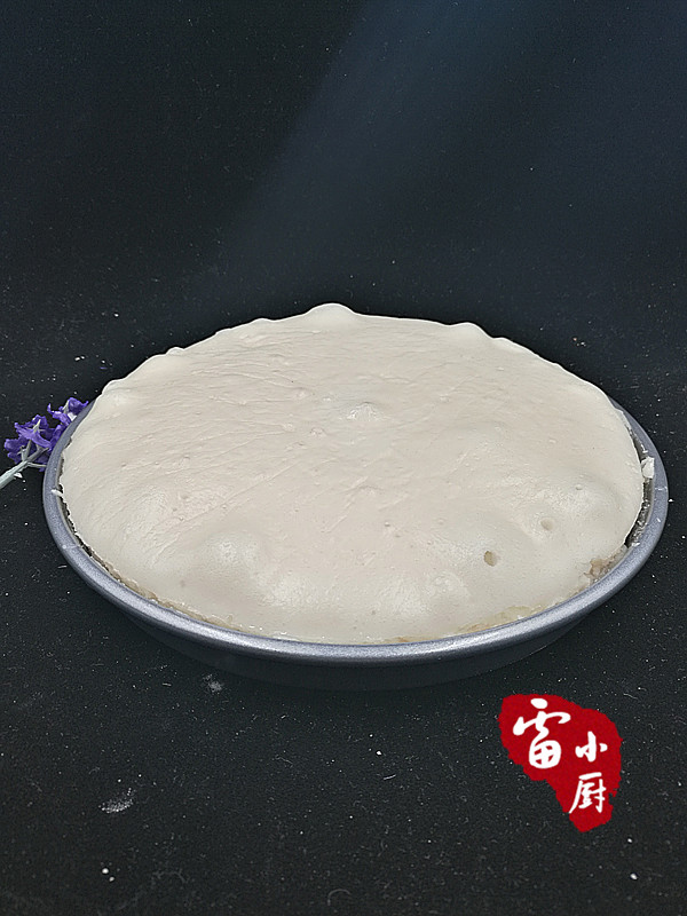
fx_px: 714
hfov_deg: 51.4
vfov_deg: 65.3
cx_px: 344
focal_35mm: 27
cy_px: 458
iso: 50
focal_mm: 4.04
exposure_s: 1/154
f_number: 2
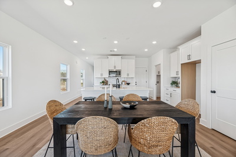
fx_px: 92
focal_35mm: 14
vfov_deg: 81.1
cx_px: 118
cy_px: 78
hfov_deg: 104.3
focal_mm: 14
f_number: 9
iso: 100
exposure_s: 1/8
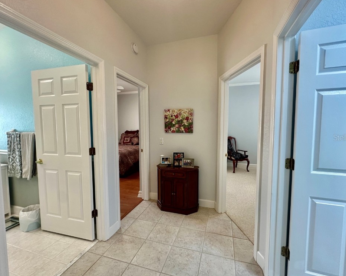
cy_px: 137
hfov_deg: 96.8
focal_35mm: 15
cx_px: 178
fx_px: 154
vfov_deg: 84.0
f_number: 2.2
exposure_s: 1/60
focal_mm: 2.22
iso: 160
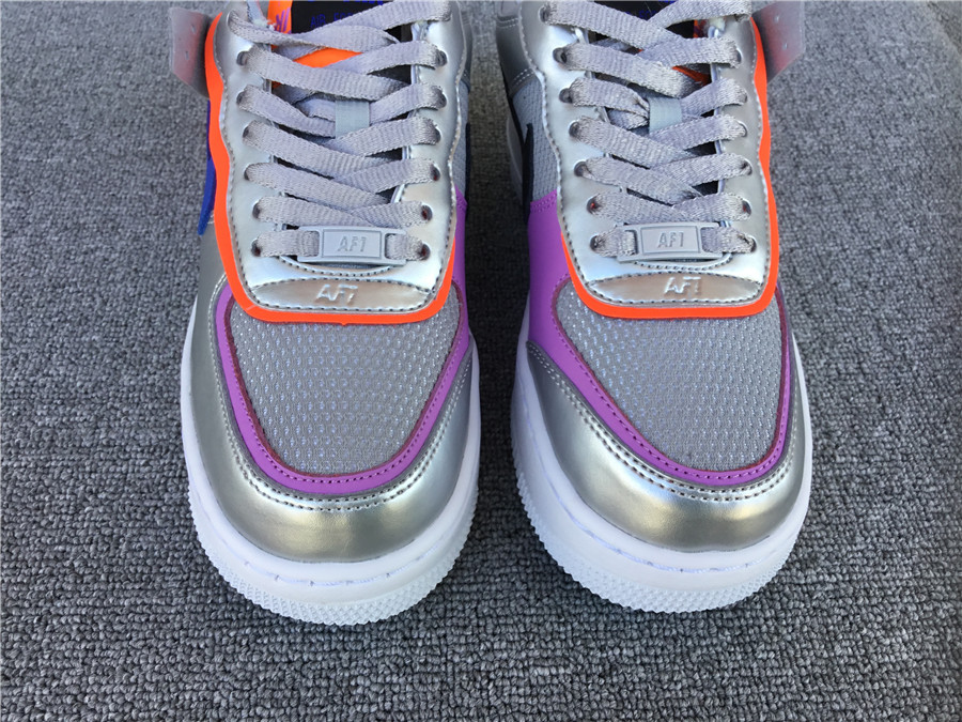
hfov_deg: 58.4
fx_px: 862
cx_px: 481
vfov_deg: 45.4
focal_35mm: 31
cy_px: 361
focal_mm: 3.3
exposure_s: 1/109
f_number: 2.4
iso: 25
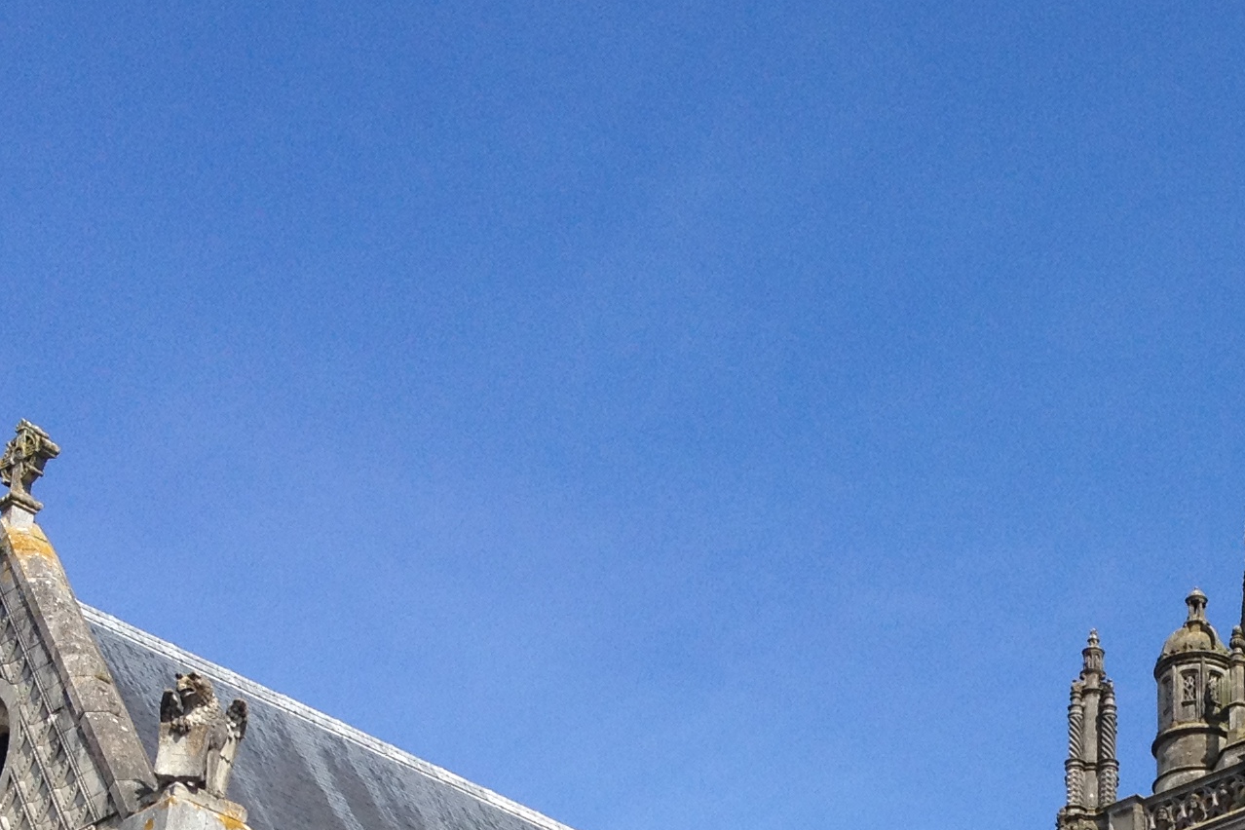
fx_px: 3216
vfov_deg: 14.2
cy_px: 1001
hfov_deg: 21.6
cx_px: 1013
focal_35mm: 93
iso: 50
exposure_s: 1/1416
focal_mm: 4.28
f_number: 2.4
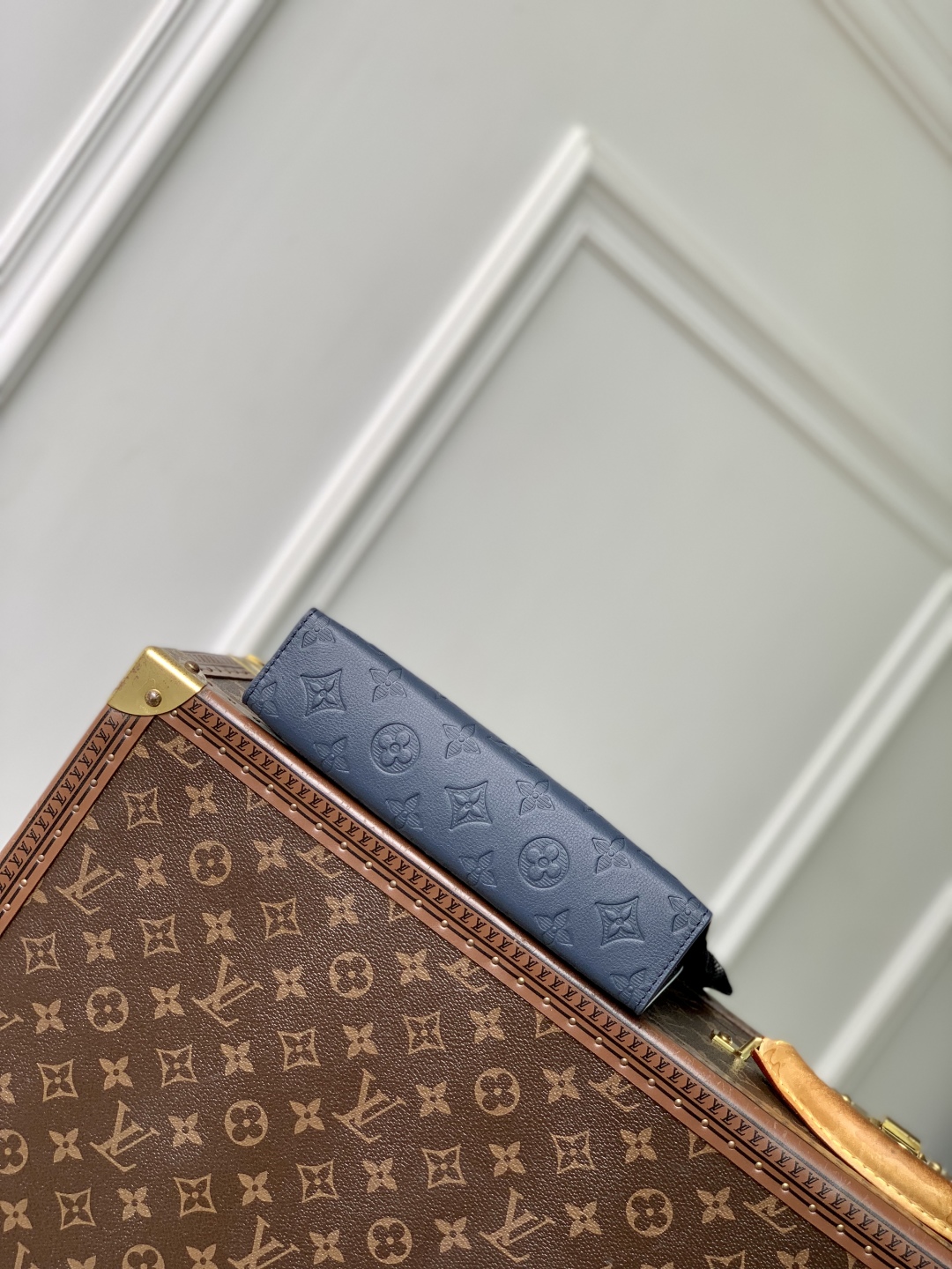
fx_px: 1907
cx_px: 476
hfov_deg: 28.0
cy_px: 634
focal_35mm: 52
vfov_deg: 36.8
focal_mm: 6
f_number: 2.4
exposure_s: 1/128
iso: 16
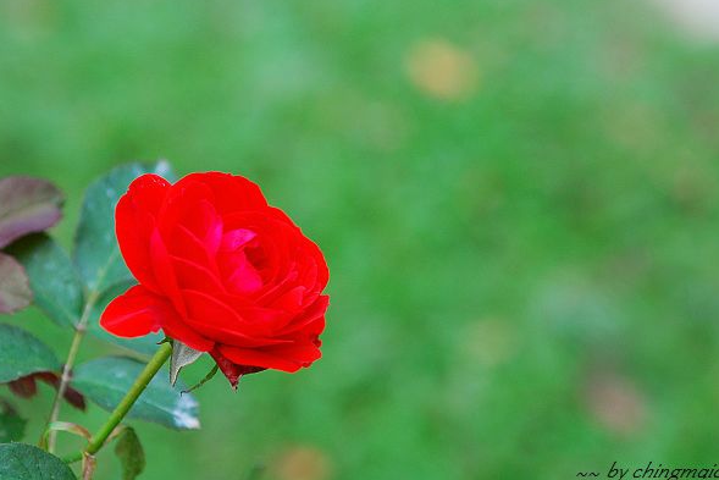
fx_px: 2137
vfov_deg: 12.8
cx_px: 356
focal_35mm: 107
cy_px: 238
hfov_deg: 19.1
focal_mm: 70
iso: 400
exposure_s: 1/20
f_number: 5
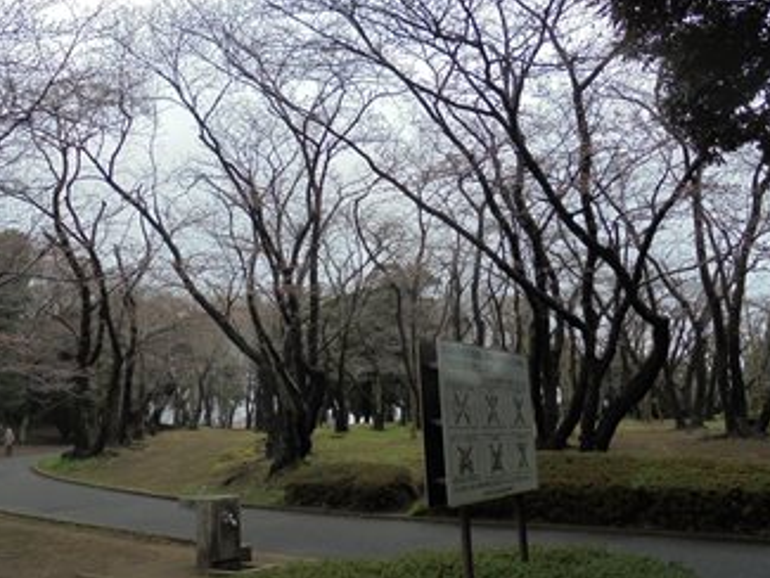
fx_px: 712
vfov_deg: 44.0
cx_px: 379
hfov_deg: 56.8
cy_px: 235
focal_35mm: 32
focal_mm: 4.6
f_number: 3.5
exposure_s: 1/500
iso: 100
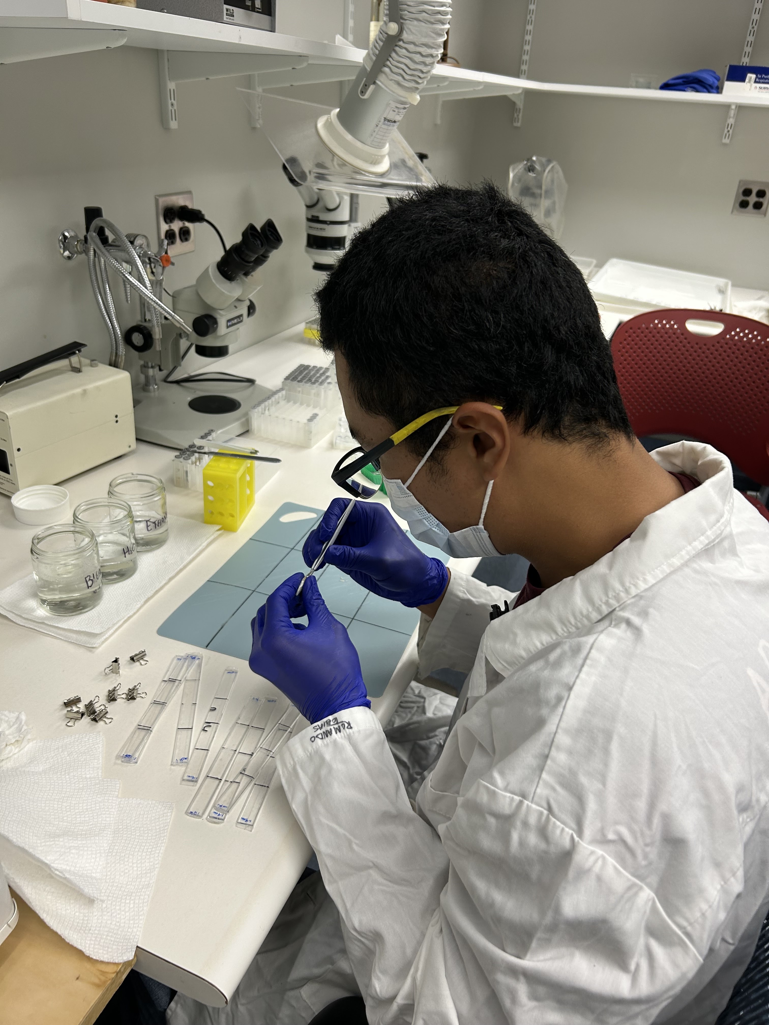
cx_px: 384
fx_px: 770
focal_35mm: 26
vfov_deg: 67.3
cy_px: 512
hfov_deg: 53.1
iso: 80
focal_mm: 5.7
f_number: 1.5
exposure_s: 1/120
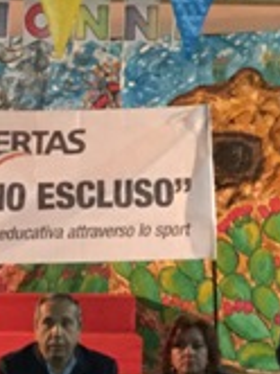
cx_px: -98
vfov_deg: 15.4
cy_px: 277
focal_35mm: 128
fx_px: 1384
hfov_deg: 11.2
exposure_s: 1/17
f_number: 2.4
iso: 320
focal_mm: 3.3
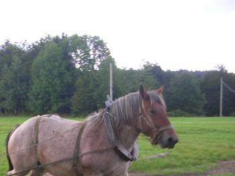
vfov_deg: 22.6
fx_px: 435
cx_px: 21
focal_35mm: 64
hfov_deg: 29.0
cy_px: 148
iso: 50
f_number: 2.8
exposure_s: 1/40.5
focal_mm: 5.8
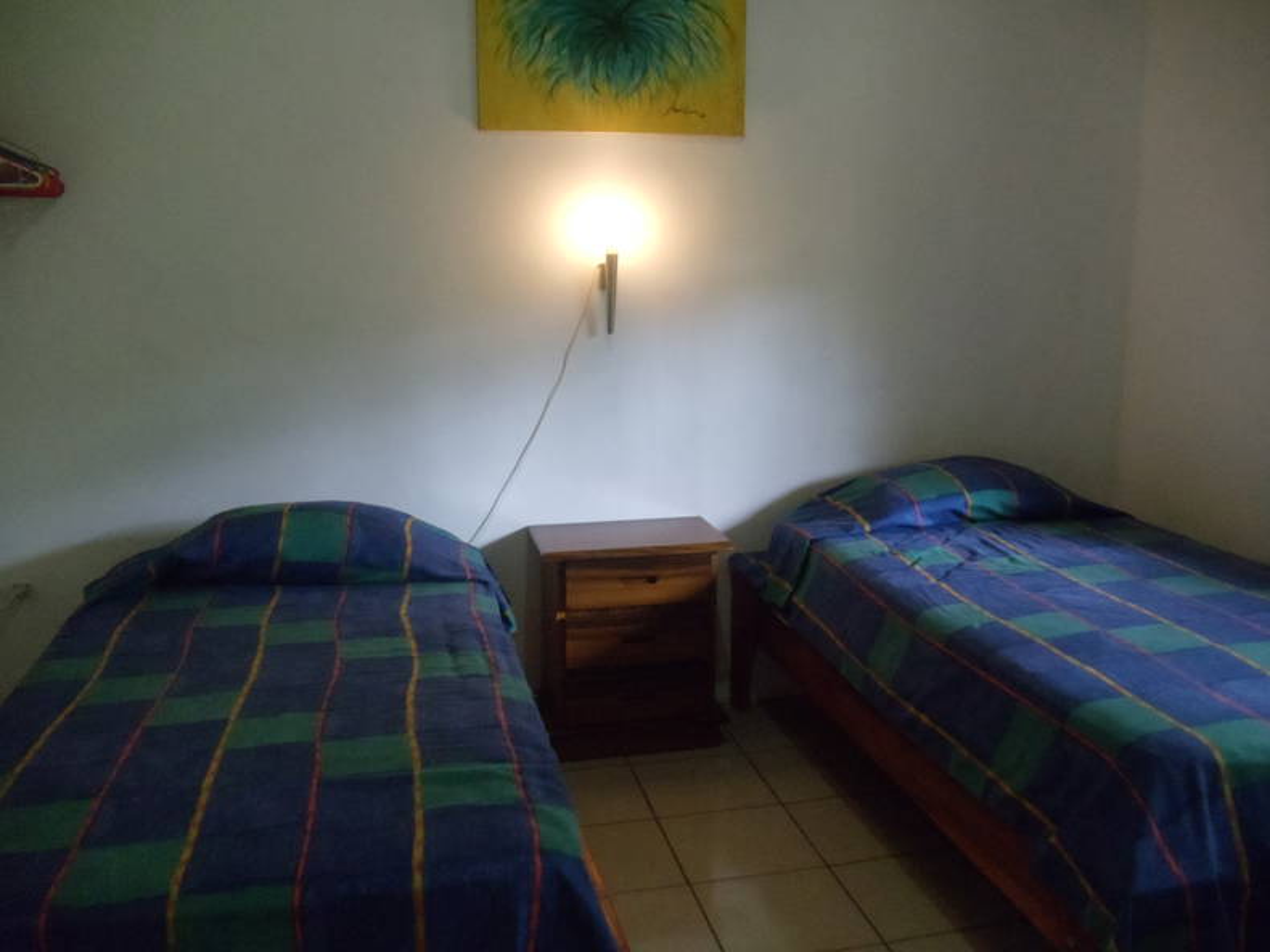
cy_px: 476
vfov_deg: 32.9
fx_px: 1614
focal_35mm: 44
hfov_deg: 43.0
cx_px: 635
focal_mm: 6
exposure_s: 1/30
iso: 800
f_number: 3.5
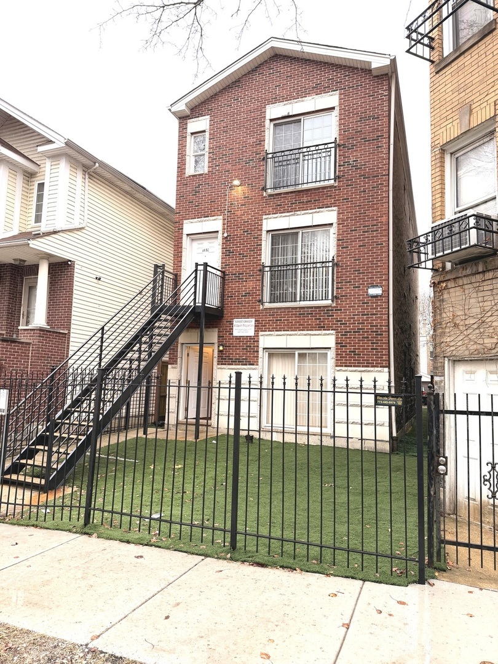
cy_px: 332
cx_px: 249
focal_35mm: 24
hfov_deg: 56.8
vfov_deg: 71.6
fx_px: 460
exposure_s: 1/178
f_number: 1.78
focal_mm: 6.76
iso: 100
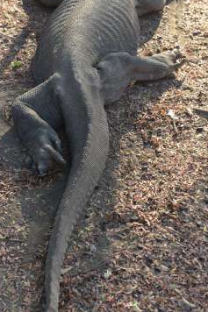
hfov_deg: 16.8
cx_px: 56
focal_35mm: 81
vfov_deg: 25.0
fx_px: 703
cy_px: 186
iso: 250
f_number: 5
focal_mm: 48
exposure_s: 1/100
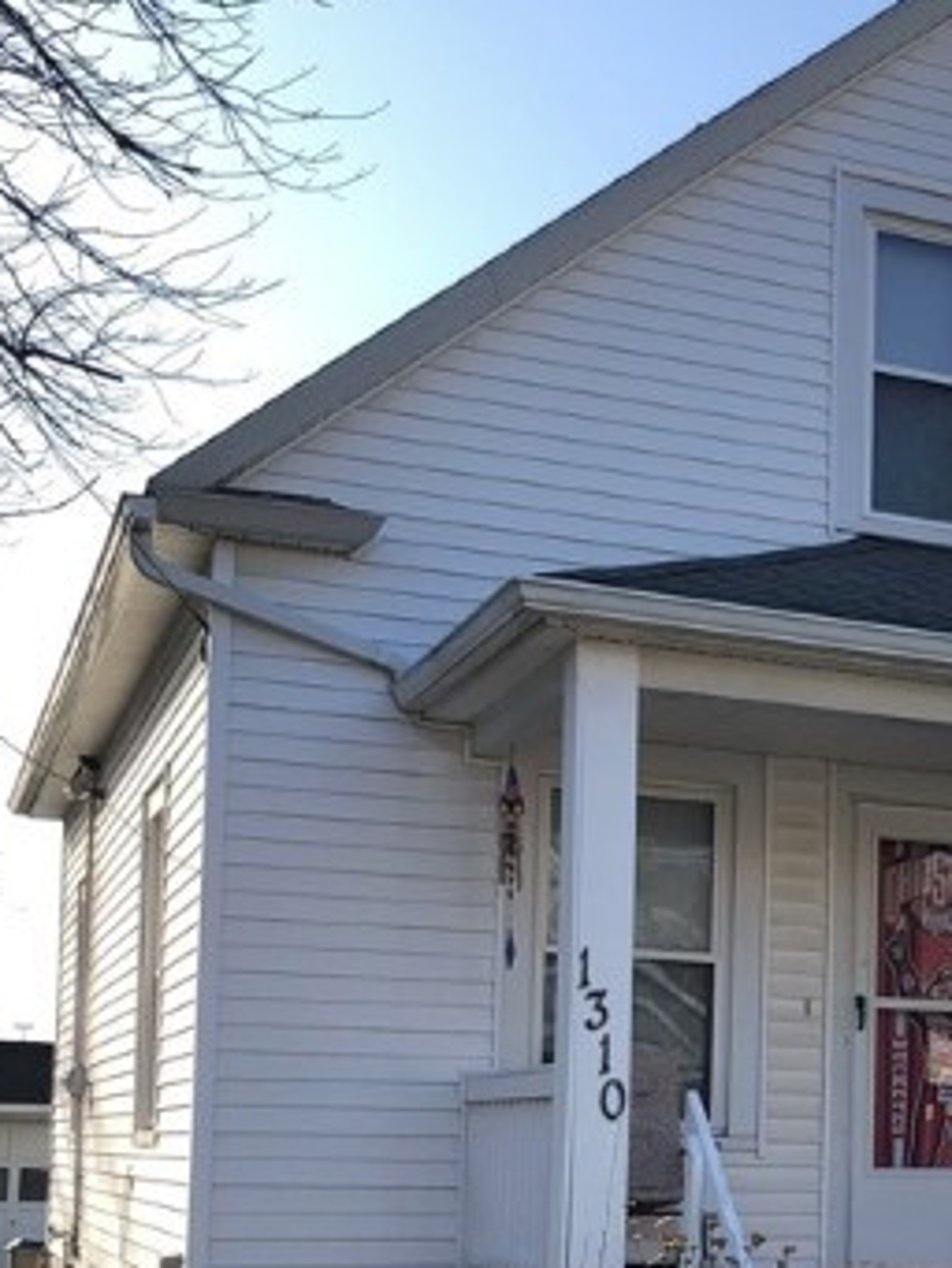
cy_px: 1052
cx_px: 1015
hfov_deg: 22.2
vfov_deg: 29.8
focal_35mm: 63
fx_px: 2309
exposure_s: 1/1012
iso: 20
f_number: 1.8
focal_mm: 3.99
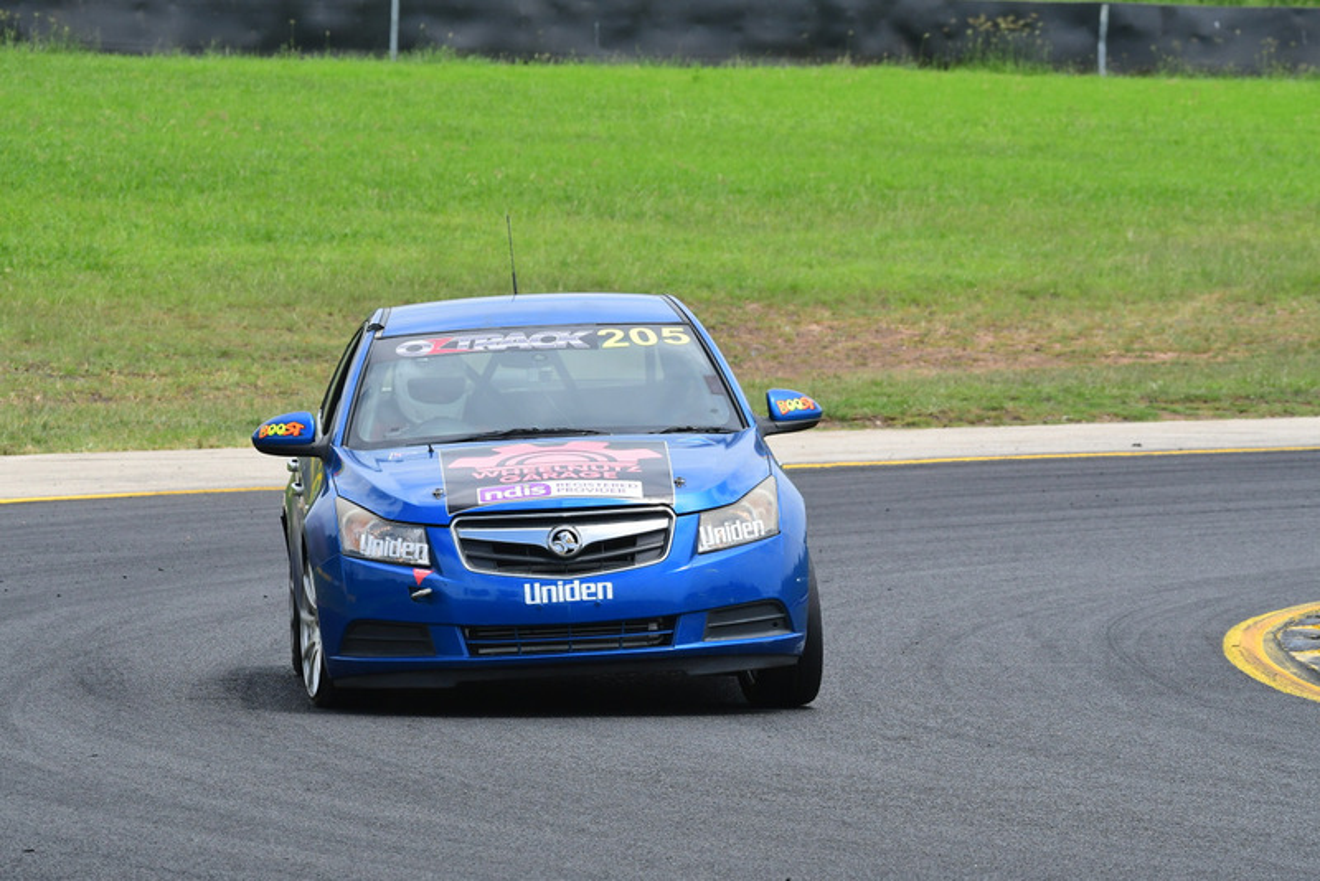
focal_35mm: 375
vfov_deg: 3.7
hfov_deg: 5.5
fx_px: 13754
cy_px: 440
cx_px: 660
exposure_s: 1/640
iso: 640
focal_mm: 250
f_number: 11
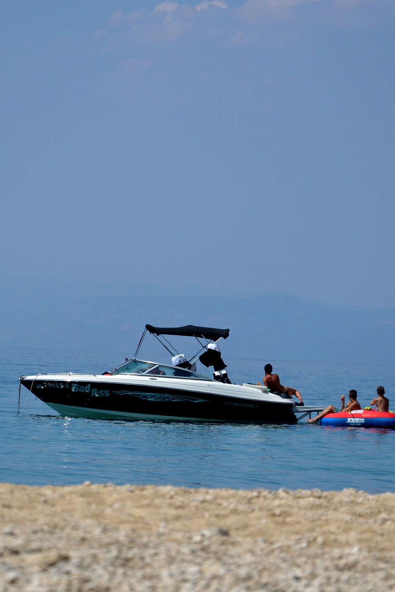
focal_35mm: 238
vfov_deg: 8.7
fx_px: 3911
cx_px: 184
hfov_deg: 5.8
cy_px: 295
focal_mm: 105
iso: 100
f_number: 5.6
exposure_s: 1/1000
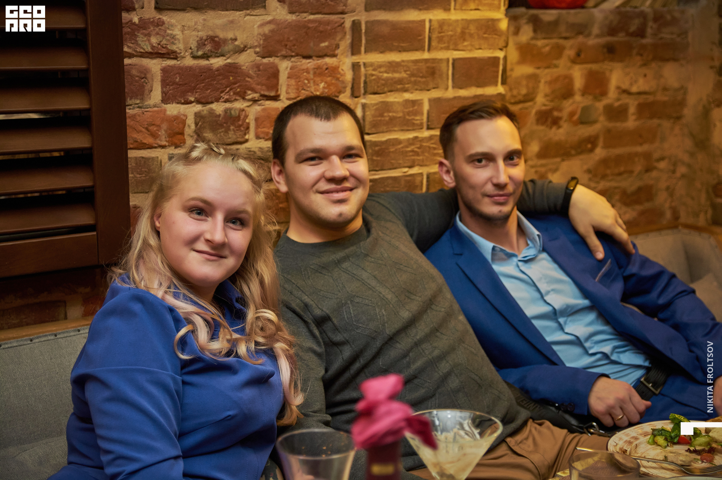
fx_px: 1142
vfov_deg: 23.7
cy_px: 240
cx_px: 361
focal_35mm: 57
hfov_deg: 35.1
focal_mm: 38
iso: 800
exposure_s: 1/125
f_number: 2.8
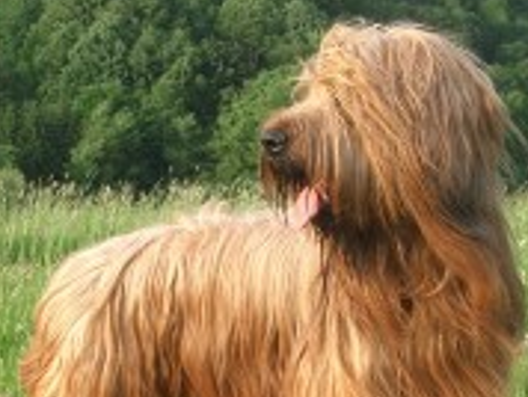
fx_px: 1680
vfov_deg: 13.5
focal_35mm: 110
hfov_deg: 17.8
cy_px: 290
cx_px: 320
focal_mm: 8.2
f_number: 3.1
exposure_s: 1/200
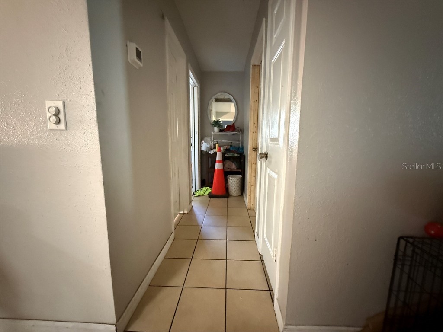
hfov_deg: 102.1
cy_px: 166
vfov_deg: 85.7
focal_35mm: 14
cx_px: 222
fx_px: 179
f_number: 2.2
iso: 1600
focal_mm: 2.22
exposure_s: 1/40
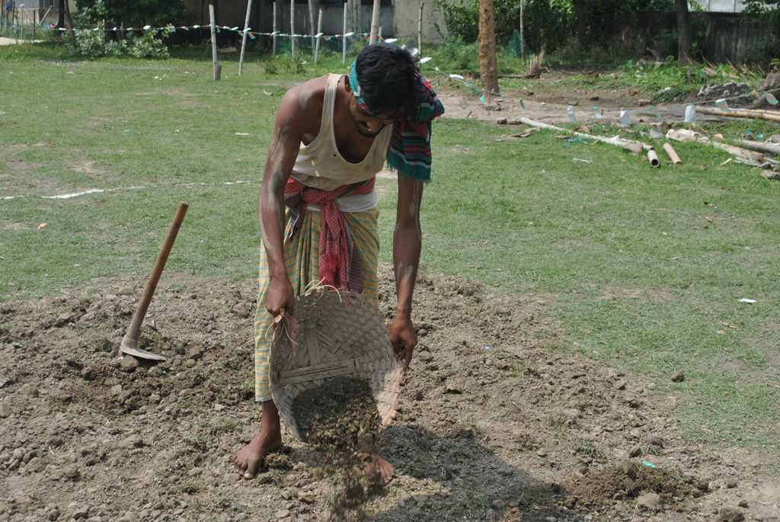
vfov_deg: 28.1
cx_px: 390
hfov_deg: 41.1
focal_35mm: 48
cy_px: 261
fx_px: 1041
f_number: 8
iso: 100
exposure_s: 1/250
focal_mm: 32
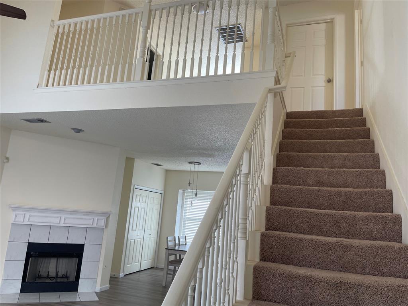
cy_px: 153
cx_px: 204
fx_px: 306
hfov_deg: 67.3
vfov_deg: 53.1
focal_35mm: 26
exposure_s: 1/120
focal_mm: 4.2
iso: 80
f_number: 1.6
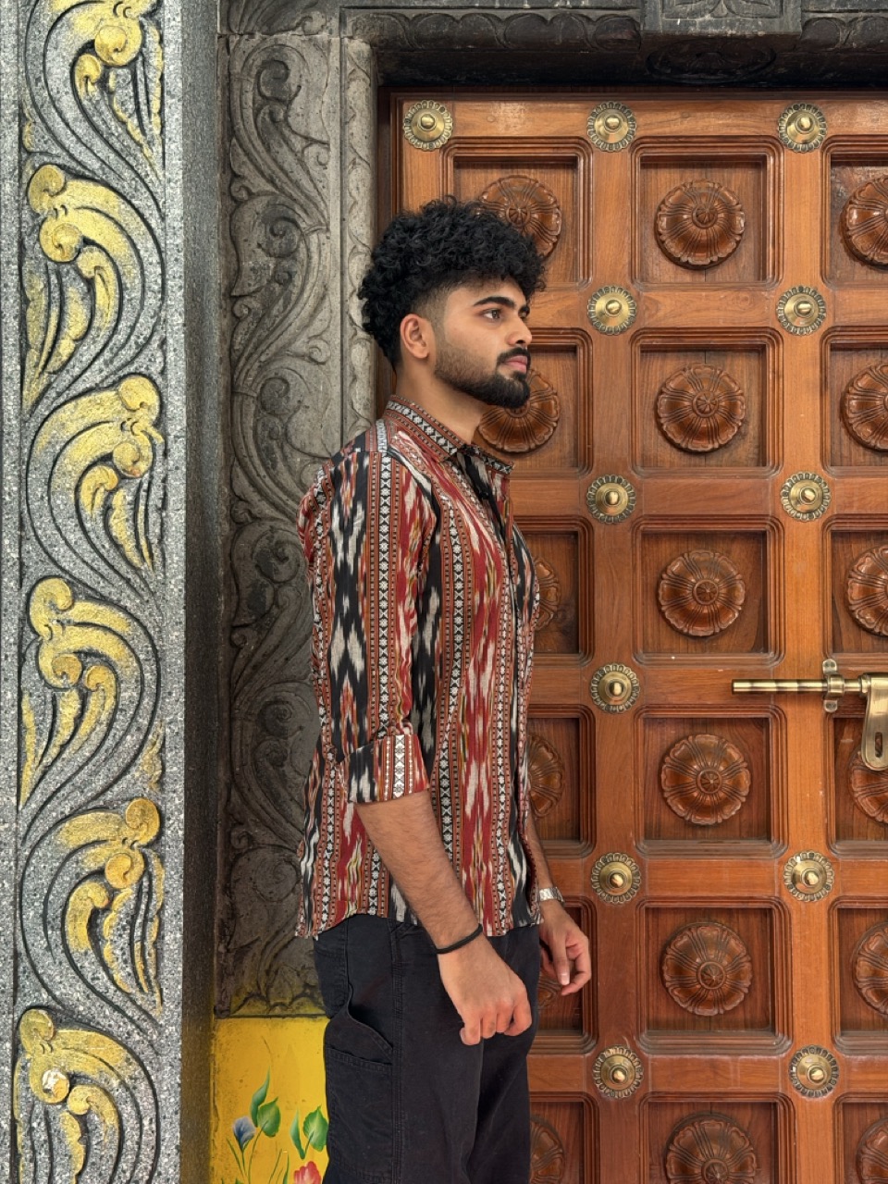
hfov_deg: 30.3
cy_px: 592
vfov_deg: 39.7
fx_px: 1642
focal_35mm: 48
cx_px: 444
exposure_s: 1/106
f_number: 1.78
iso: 100
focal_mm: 6.76
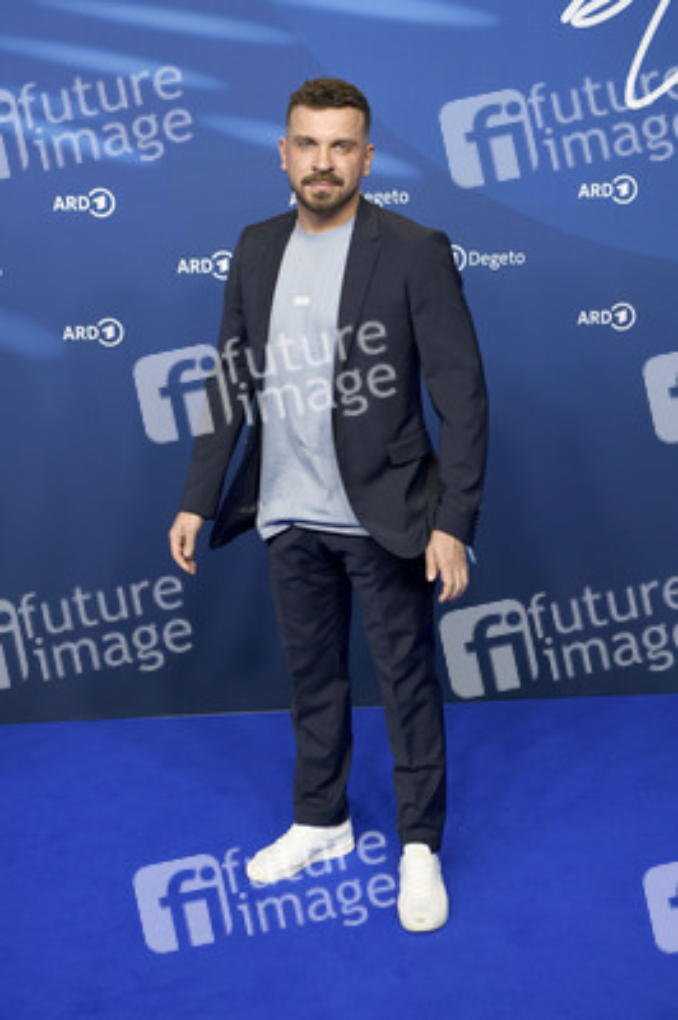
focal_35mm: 55
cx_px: 339
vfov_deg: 36.3
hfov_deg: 24.6
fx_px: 1556
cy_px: 510
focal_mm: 55
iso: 800
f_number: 4
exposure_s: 1/320
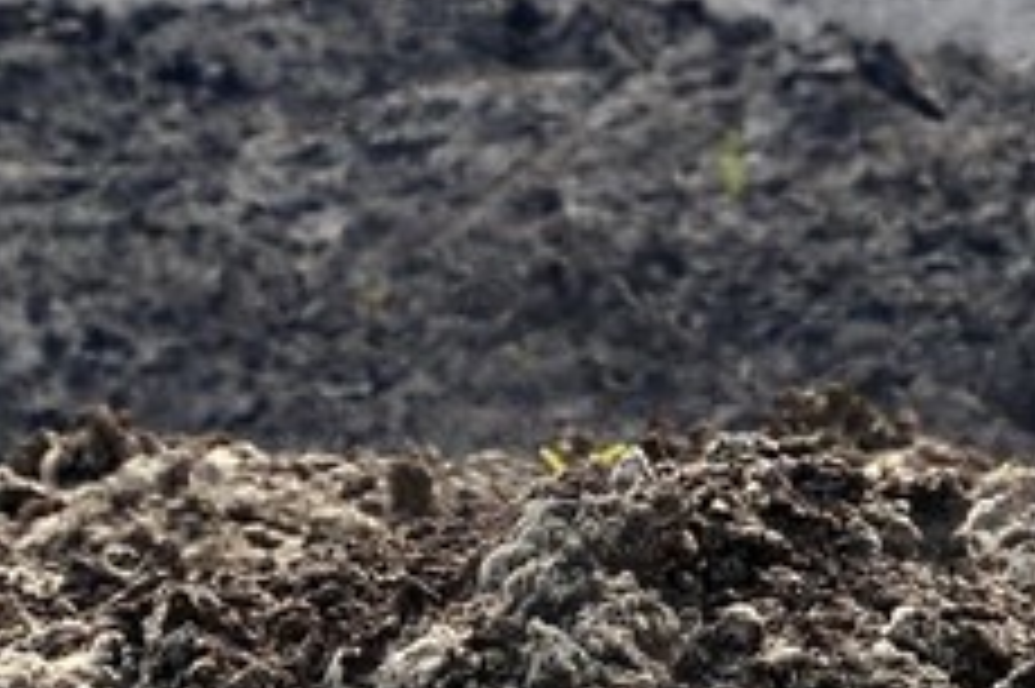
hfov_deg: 1.6
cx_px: 2146
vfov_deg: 1.1
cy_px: -162
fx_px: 36945
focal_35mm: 1286
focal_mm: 185
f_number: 7.1
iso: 200
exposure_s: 1/250
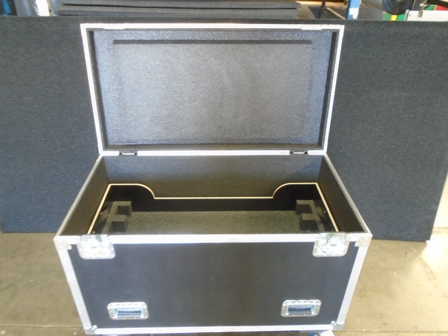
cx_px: 224
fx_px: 336
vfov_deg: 53.1
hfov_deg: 67.3
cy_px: 168
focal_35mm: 26
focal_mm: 4.6
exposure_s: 1/8
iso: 400
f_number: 3.2
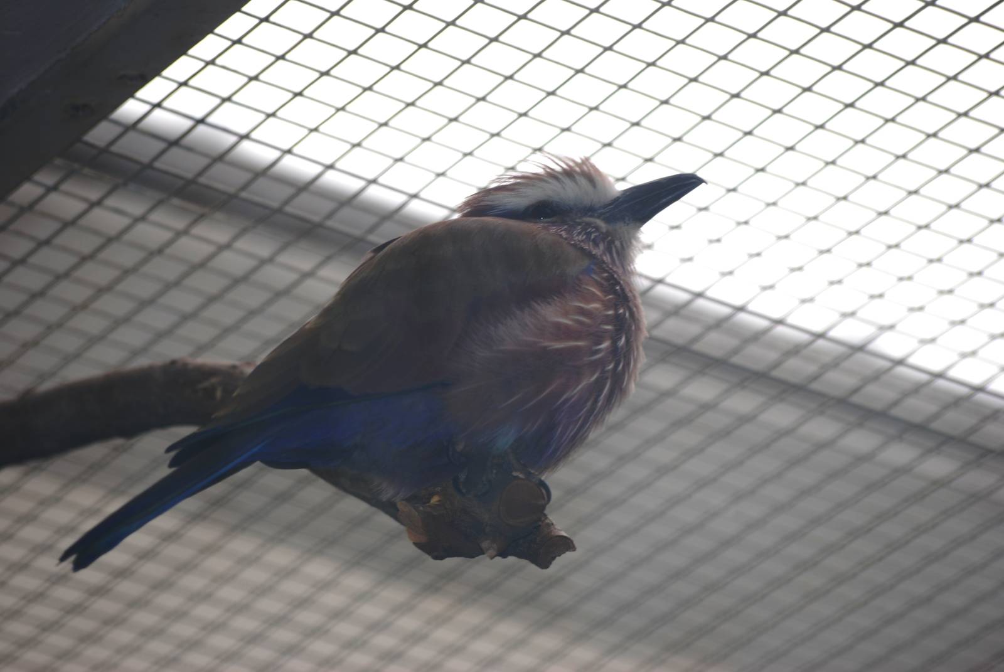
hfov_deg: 8.1
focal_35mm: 255
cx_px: 502
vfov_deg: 5.4
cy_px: 336
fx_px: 7120
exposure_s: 1/80
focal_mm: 170
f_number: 4.8
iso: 200
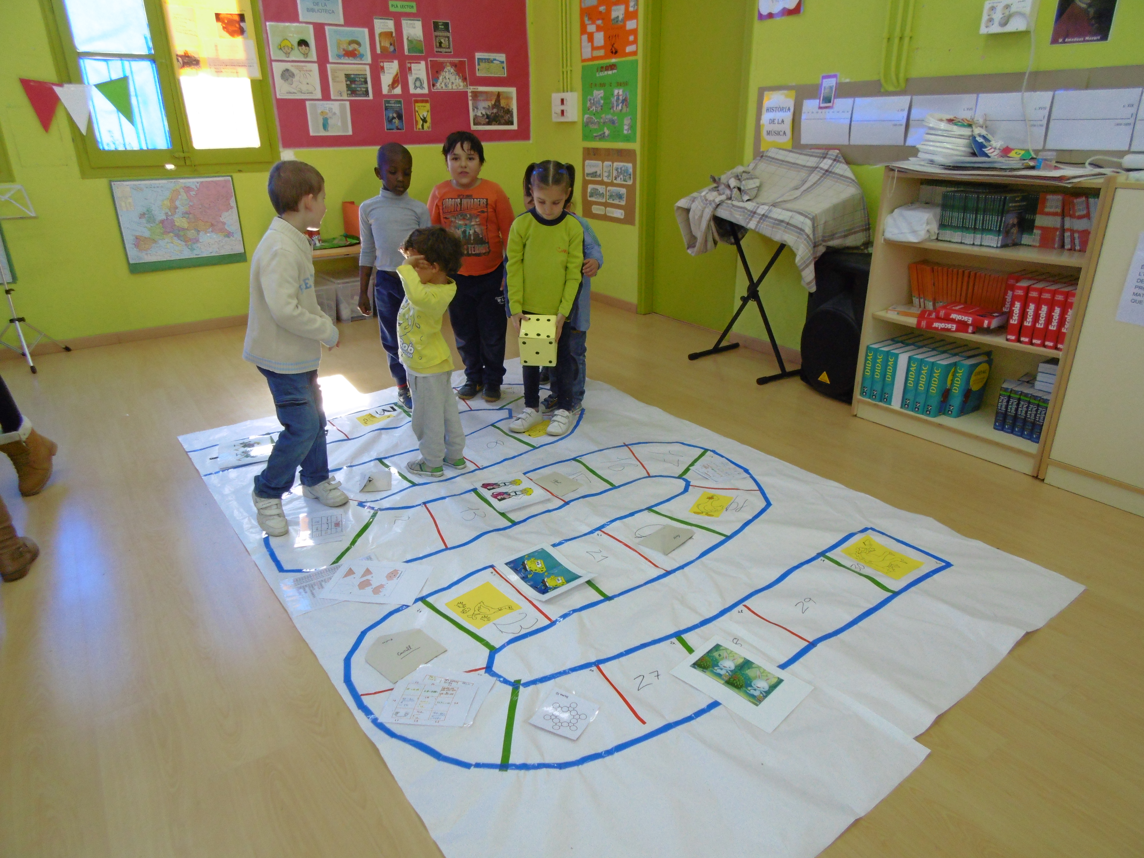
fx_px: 727
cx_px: 572
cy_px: 429
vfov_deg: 61.1
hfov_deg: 76.4
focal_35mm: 22
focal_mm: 4
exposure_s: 1/80
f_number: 3
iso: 250
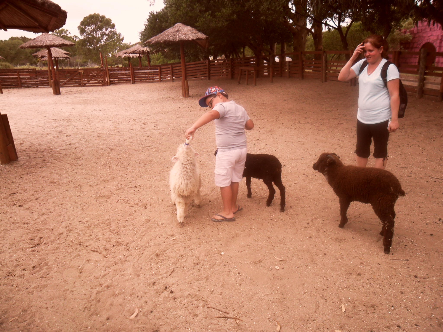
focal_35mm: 27
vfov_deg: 51.4
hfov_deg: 65.3
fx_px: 346
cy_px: 166
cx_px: 222
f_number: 3.5
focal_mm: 4.9
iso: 100
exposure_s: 1/500
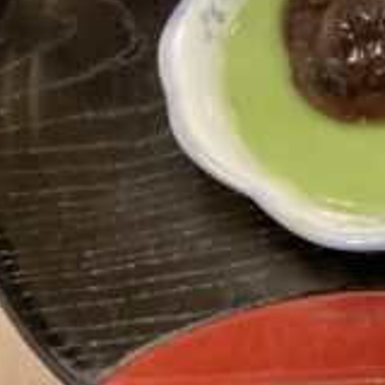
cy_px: 49
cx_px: 374
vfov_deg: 26.1
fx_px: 805
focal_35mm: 64
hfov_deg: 25.7
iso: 320
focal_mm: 3.3
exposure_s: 1/33
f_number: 2.4
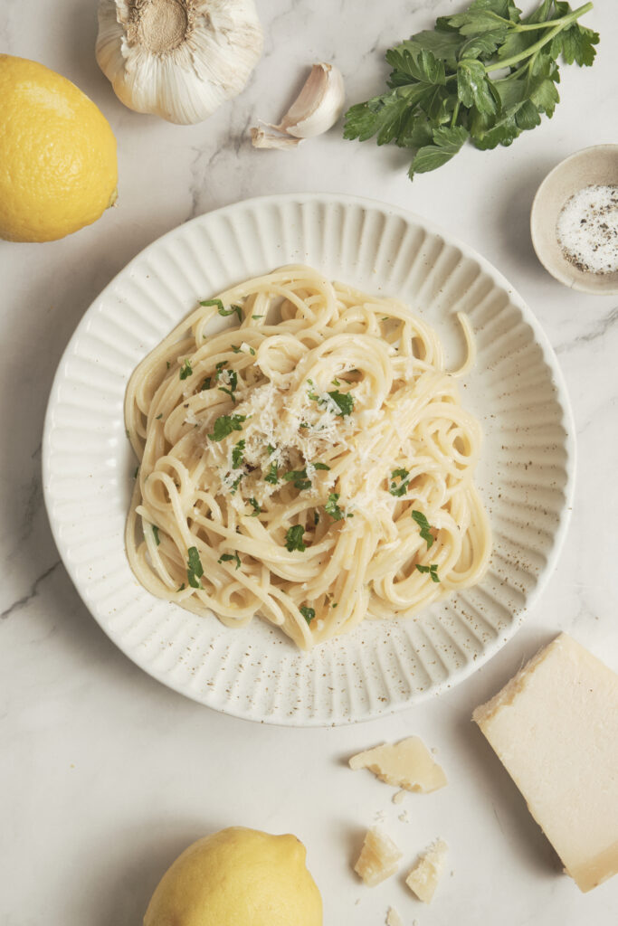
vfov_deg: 28.4
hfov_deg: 19.2
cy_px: 463
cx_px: 309
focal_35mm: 71
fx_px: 1827
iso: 160
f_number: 9
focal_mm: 47.6
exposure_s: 1/250
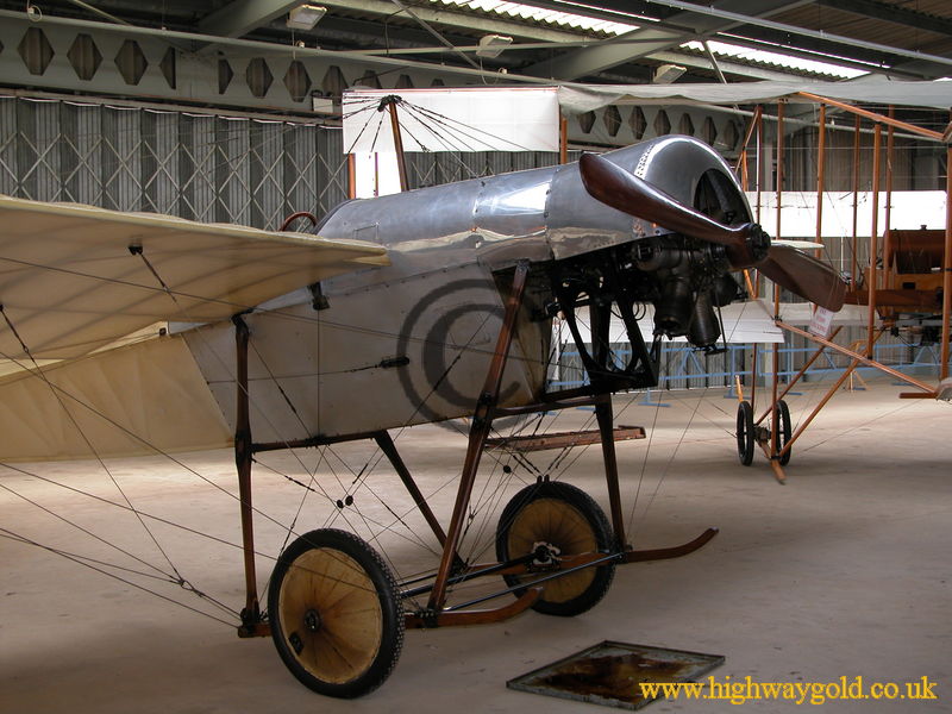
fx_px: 1375
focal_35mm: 50
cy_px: 357
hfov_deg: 38.2
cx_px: 476
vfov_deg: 29.1
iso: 100
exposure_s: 1/65.8
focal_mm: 12.7
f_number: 3.4
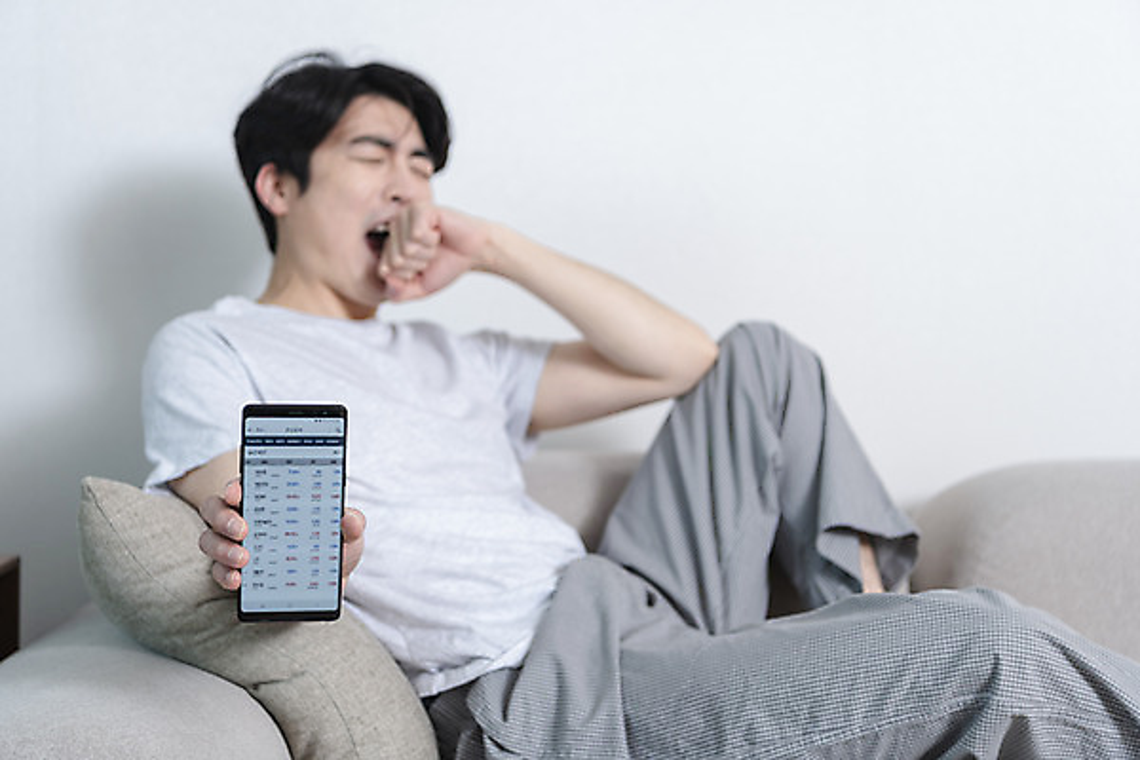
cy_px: 380
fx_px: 1837
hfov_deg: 34.5
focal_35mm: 58
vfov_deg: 23.4
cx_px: 570
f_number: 3.5
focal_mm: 58
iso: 200
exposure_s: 1/125
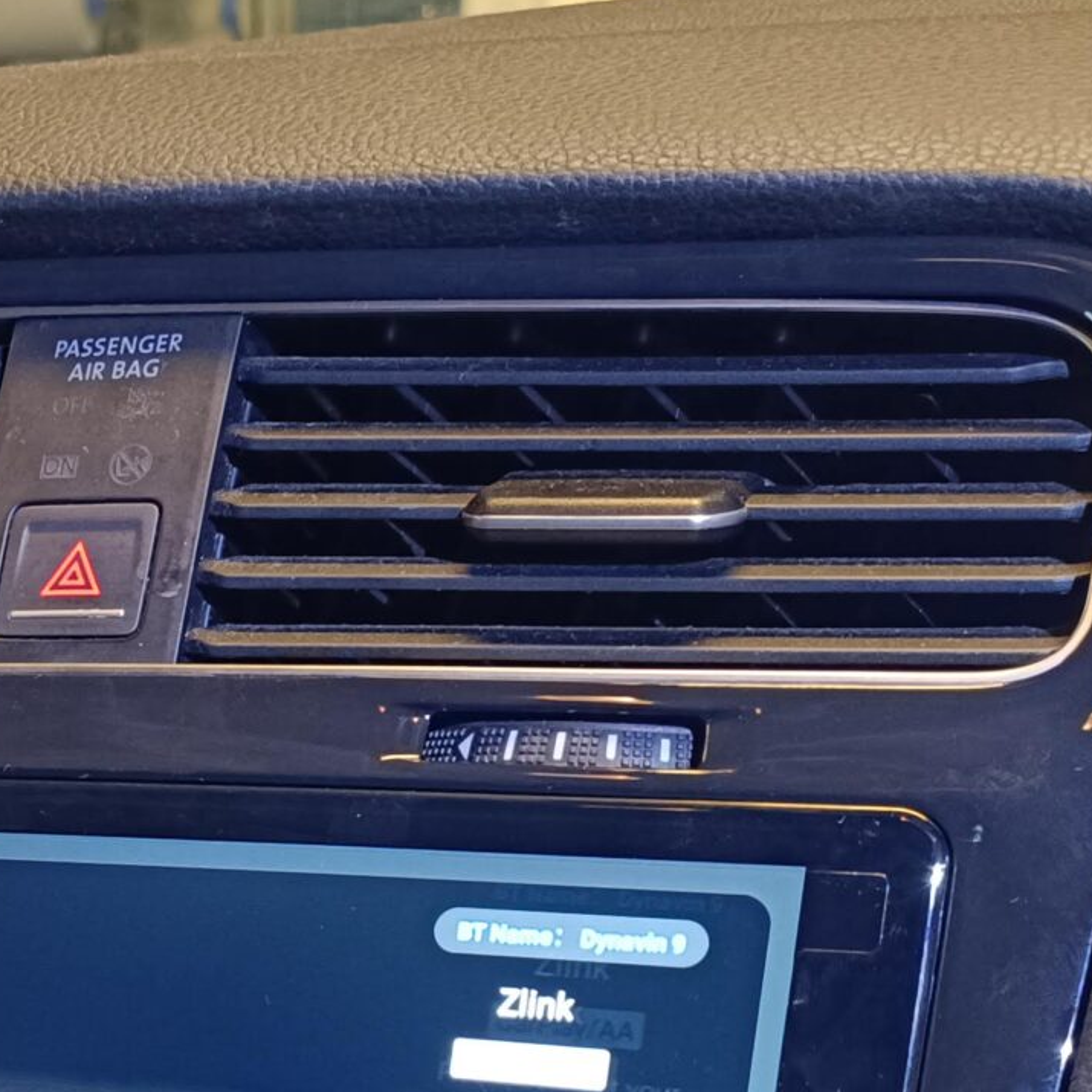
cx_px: -339
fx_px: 2712
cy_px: 1214
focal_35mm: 76
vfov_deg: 21.5
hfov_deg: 20.7
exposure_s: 1/25
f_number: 1.88
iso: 832
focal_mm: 5.59
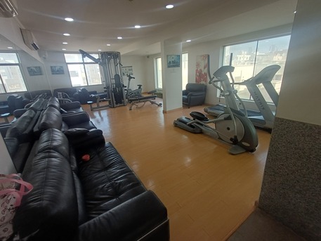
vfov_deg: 78.1
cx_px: 160
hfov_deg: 94.5
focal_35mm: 16
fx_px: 148
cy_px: 120
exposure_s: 1/100
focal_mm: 1.64
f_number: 2.2
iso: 64
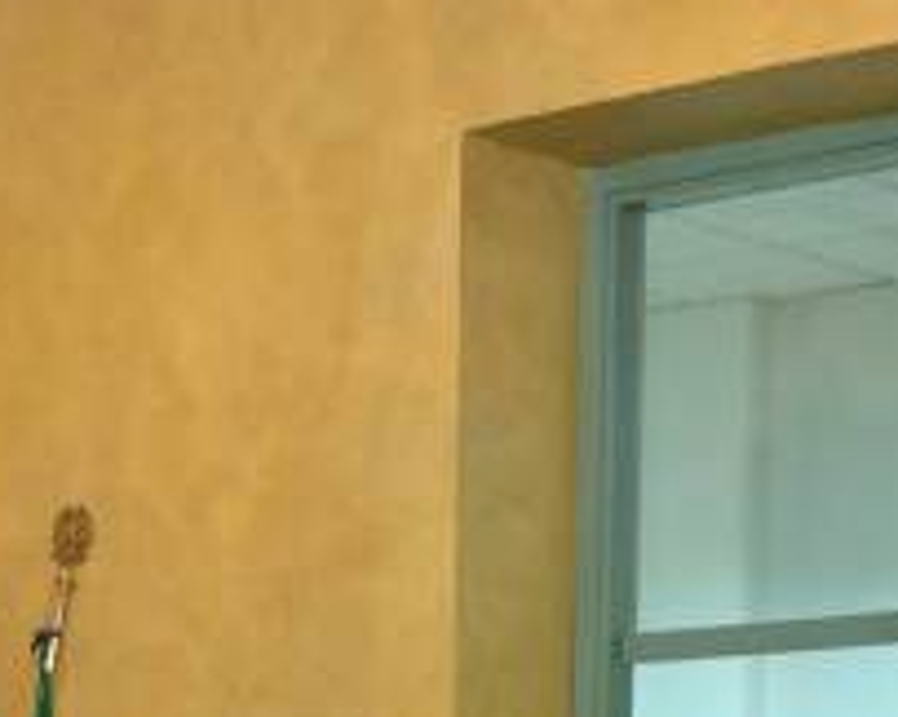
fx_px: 3399
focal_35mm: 128
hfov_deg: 14.9
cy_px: 1062
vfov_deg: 11.6
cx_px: 150
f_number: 1.8
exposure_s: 1/50
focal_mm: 4.25
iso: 250
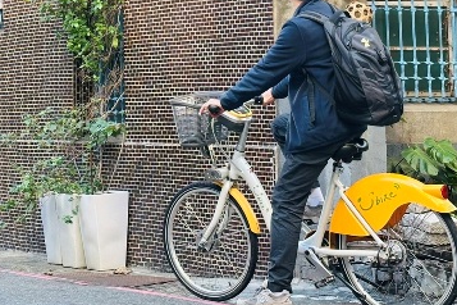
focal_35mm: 112
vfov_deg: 12.0
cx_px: 152
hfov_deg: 18.2
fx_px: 1422
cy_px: -42
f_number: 1.78
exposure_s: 1/155
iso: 64
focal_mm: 6.86
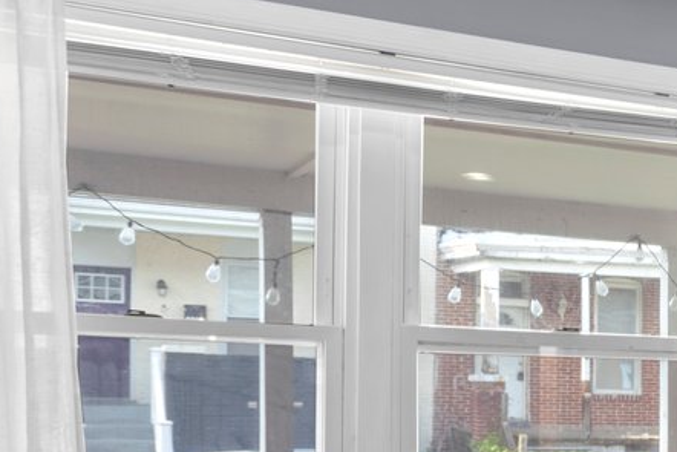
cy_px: 507
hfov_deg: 16.5
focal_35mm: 88
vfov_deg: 15.1
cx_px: 1411
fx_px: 1655
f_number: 8
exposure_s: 1/2
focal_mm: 19
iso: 100
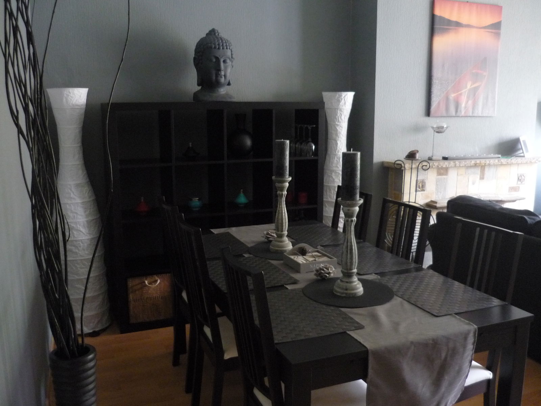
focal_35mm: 33
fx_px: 516
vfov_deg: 42.9
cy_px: 203
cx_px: 270
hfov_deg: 55.4
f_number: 2.8
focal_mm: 5.5
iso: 400
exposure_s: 1/8
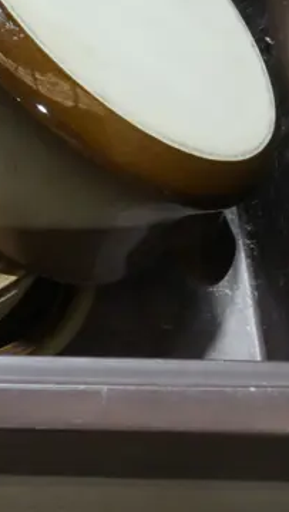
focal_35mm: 93
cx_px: -152
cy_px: 29
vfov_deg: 22.2
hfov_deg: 12.4
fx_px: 1265
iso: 1600
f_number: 9
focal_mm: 15
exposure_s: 1/60
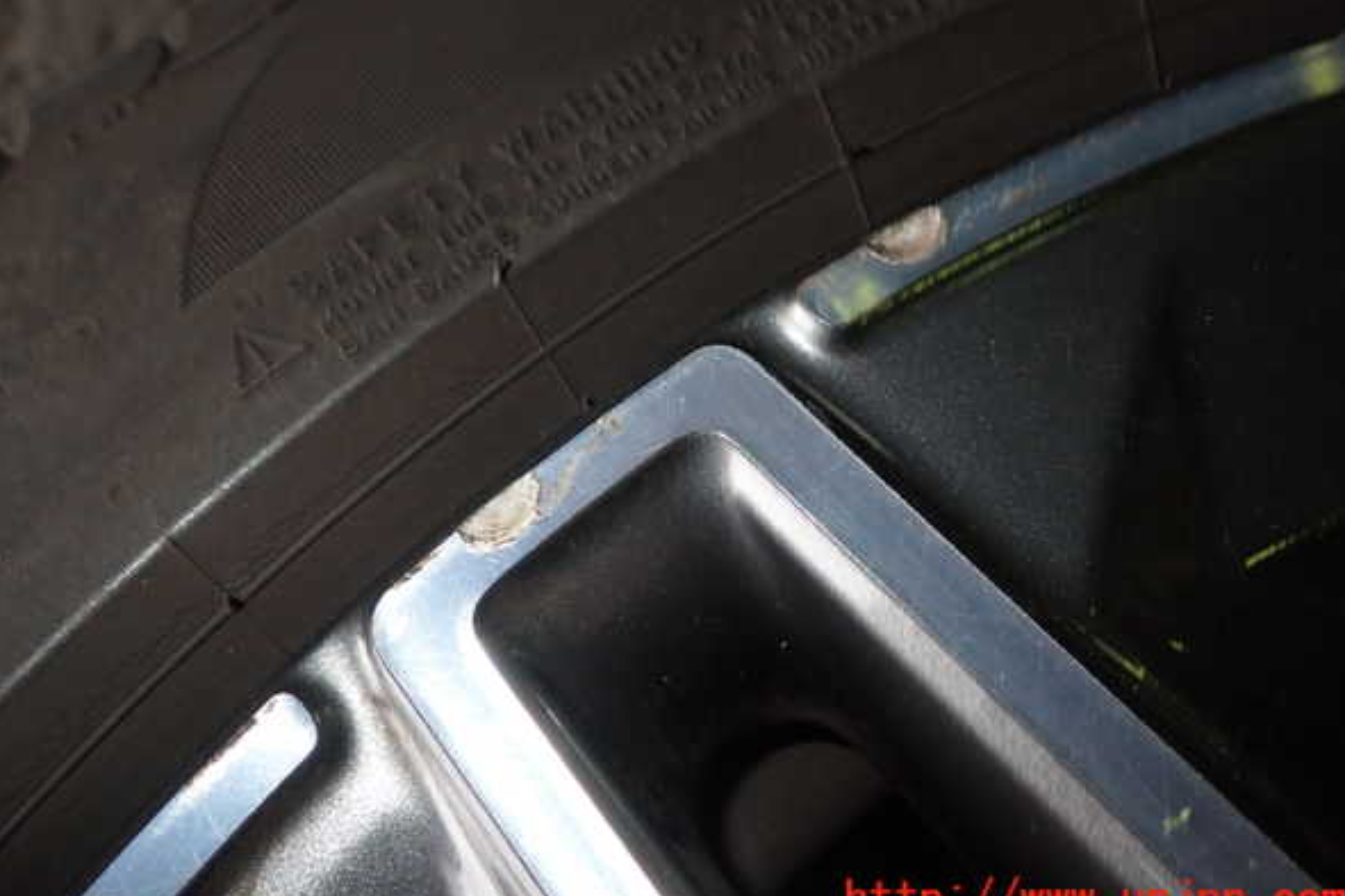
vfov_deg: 35.0
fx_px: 1420
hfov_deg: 50.7
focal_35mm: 38
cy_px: 418
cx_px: 676
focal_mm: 6.37
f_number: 7.1
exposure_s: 1/40
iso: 200
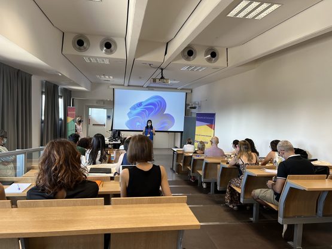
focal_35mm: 26
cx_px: 166
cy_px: 124
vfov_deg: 53.0
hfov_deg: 67.3
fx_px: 249
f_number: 1.5
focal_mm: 5.7
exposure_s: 1/100
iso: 80
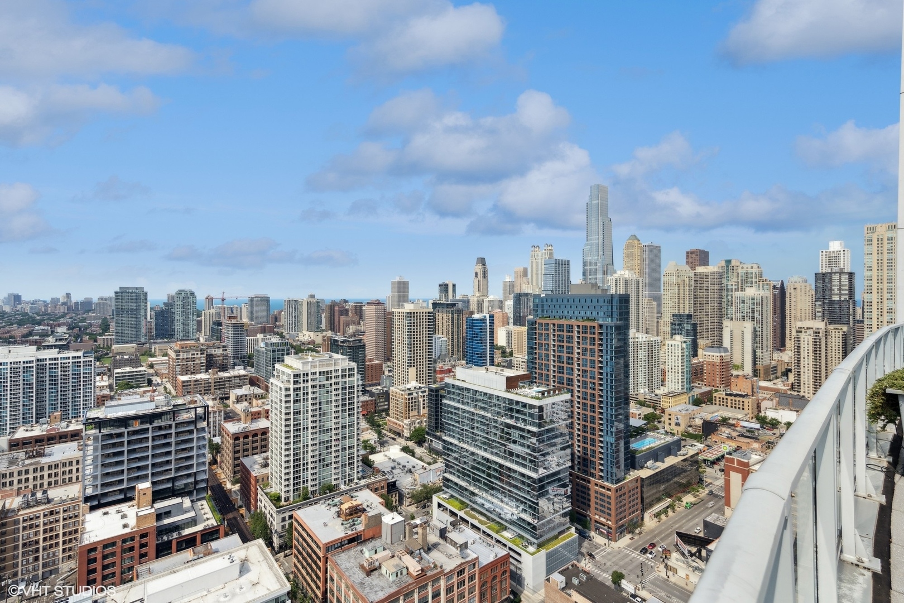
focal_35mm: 17
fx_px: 427
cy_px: 302
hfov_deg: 93.3
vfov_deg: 70.4
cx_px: 452
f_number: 7.1
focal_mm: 17
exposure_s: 1/2000
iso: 320
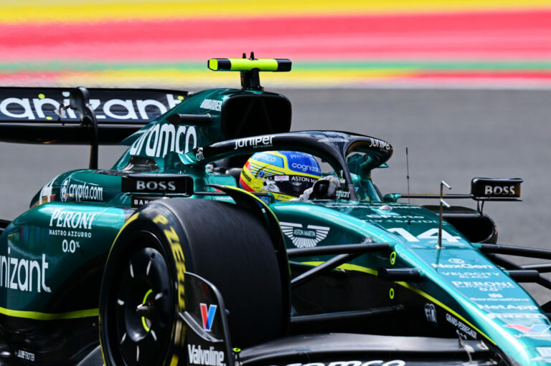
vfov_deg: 1.6
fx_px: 12848
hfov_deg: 2.5
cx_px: 276
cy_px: 183
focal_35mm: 840
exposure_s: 1/800
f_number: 7.1
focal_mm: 560
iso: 250
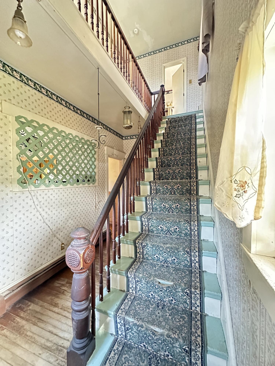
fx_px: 148
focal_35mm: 14
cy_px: 183
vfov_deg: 102.1
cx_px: 138
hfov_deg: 85.7
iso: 1250
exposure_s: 1/41
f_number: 2.2
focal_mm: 2.22
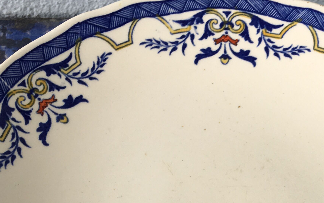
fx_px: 627
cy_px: 236
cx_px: 222
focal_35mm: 71
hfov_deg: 28.7
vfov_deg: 17.6
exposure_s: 1/50
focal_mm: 4.15
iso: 32
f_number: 2.2
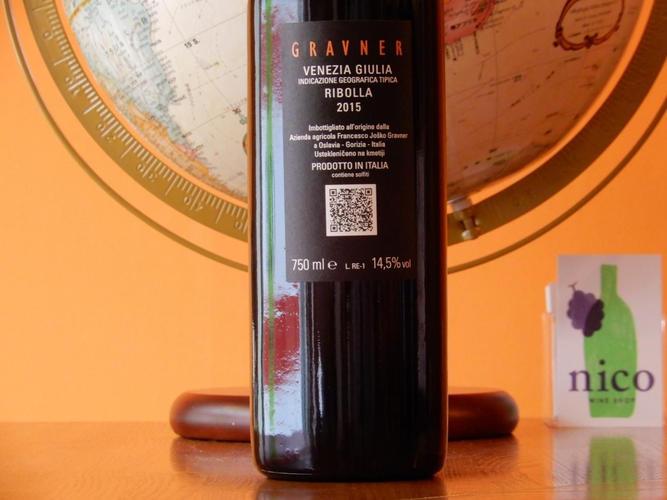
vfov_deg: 9.9
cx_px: 334
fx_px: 2890
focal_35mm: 150
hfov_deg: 13.2
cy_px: 250
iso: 500
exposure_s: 1/15
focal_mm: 26.8
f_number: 5.6
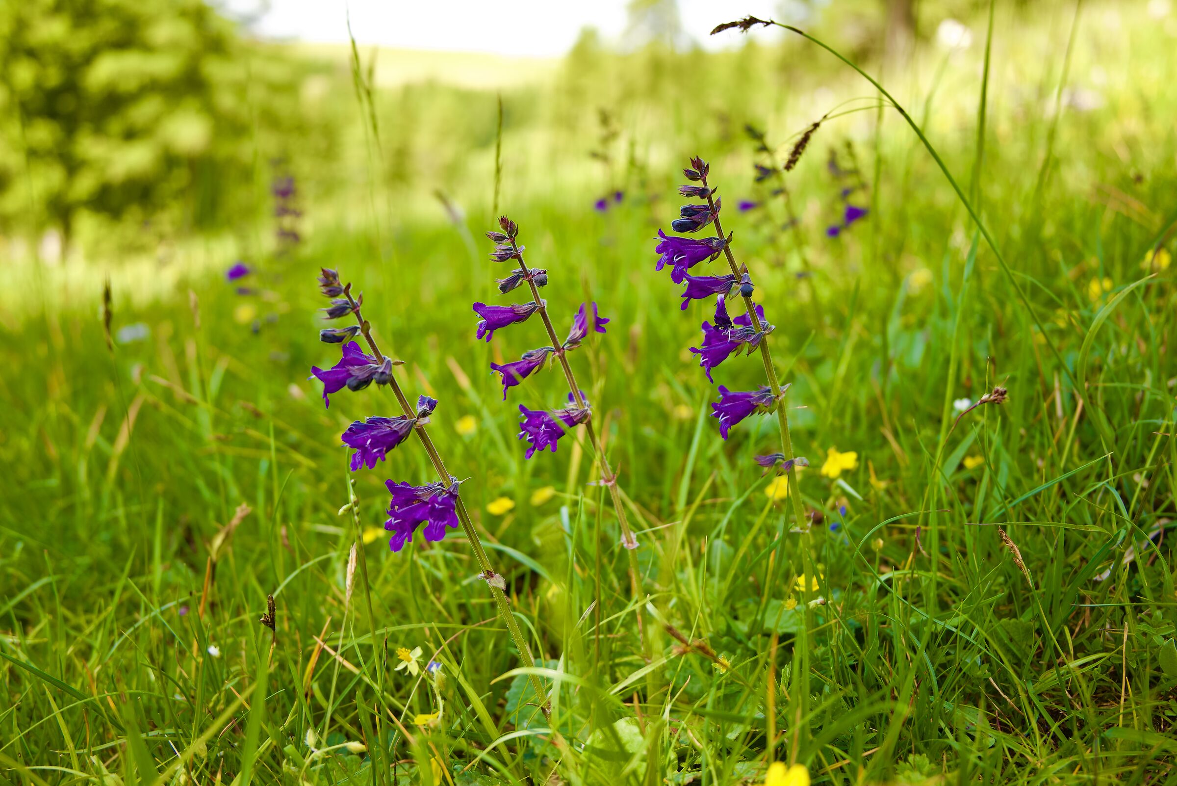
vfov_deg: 42.4
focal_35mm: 31
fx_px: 1014
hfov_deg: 60.3
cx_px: 588
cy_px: 393
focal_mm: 31
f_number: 4.8
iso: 100
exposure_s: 1/80
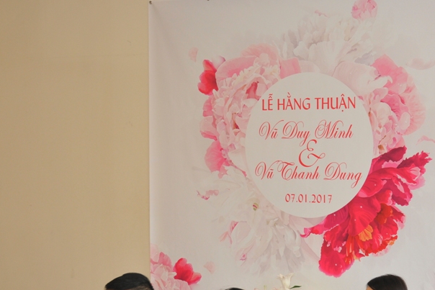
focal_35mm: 87
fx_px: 1049
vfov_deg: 15.7
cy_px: 209
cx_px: 312
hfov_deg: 23.2
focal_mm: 35
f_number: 5.6
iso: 400
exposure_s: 1/60
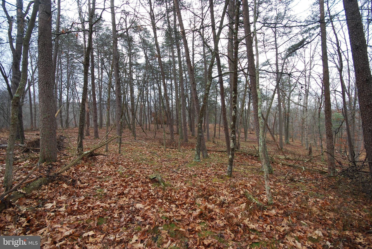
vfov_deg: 77.5
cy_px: 124
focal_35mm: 15
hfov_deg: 100.3
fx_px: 155
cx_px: 186
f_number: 6.3
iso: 200
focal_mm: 10
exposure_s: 1/60
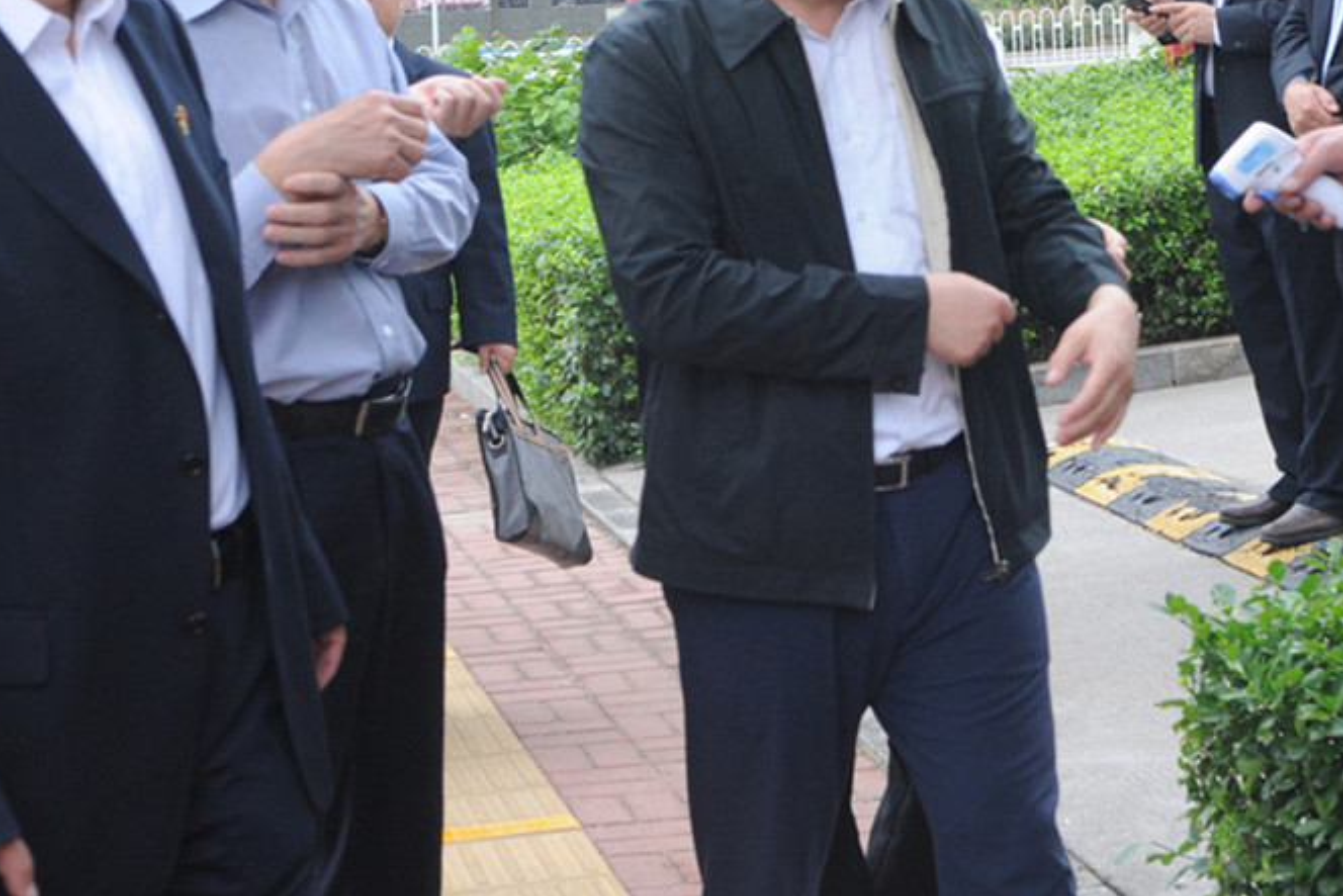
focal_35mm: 86
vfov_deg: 15.8
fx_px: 3209
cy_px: 154
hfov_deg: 23.6
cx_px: 765
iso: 1600
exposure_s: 1/200
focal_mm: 44
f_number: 7.1
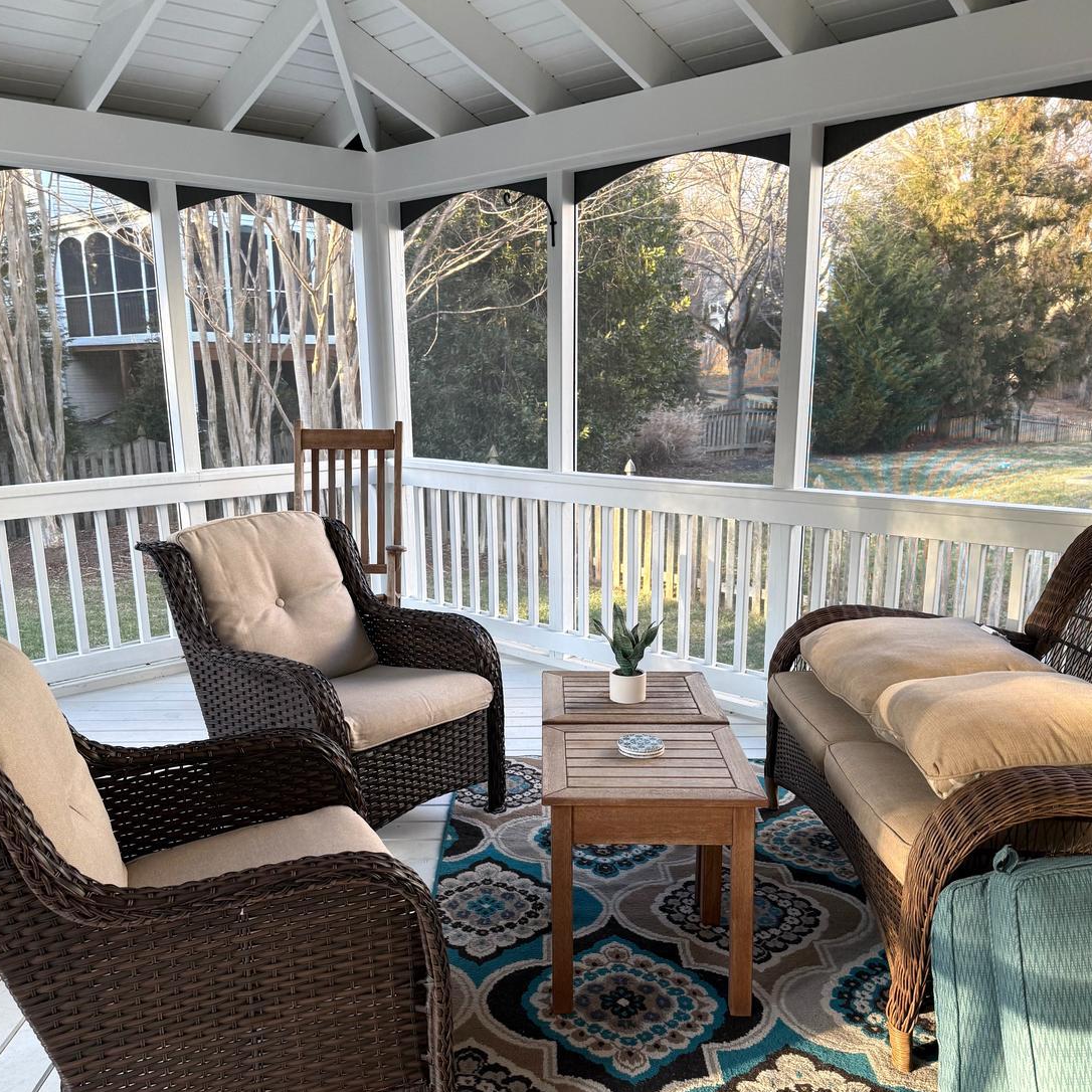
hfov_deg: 54.0
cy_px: 644
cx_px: 523
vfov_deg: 53.7
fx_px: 1071
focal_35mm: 30
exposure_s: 1/121
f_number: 1.78
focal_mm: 6.76
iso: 100
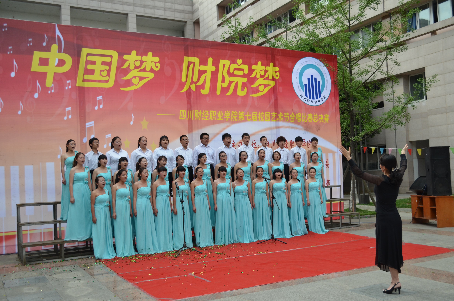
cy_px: 150
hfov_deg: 53.2
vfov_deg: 36.7
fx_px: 453
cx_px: 227
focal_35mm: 36
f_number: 5
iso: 400
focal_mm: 24
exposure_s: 1/1250
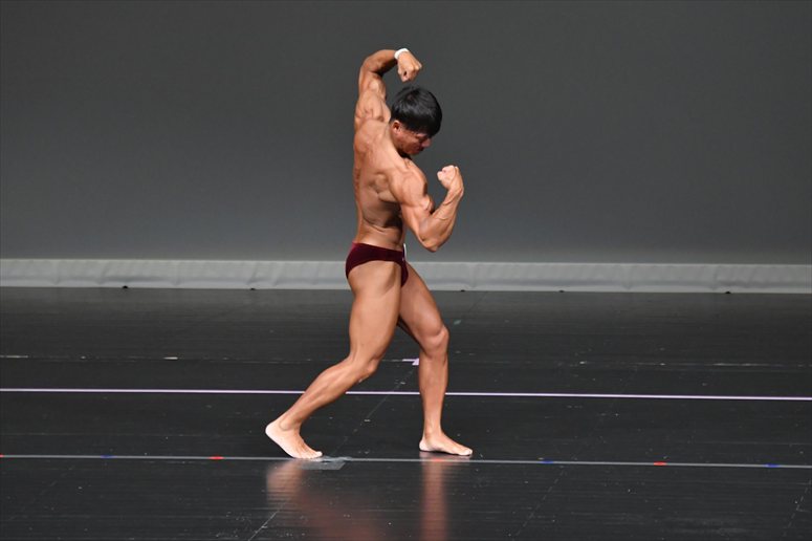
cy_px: 270
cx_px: 406
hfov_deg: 6.5
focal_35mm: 315
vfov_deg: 4.4
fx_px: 7102
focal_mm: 210
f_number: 5.6
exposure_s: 1/400
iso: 4000
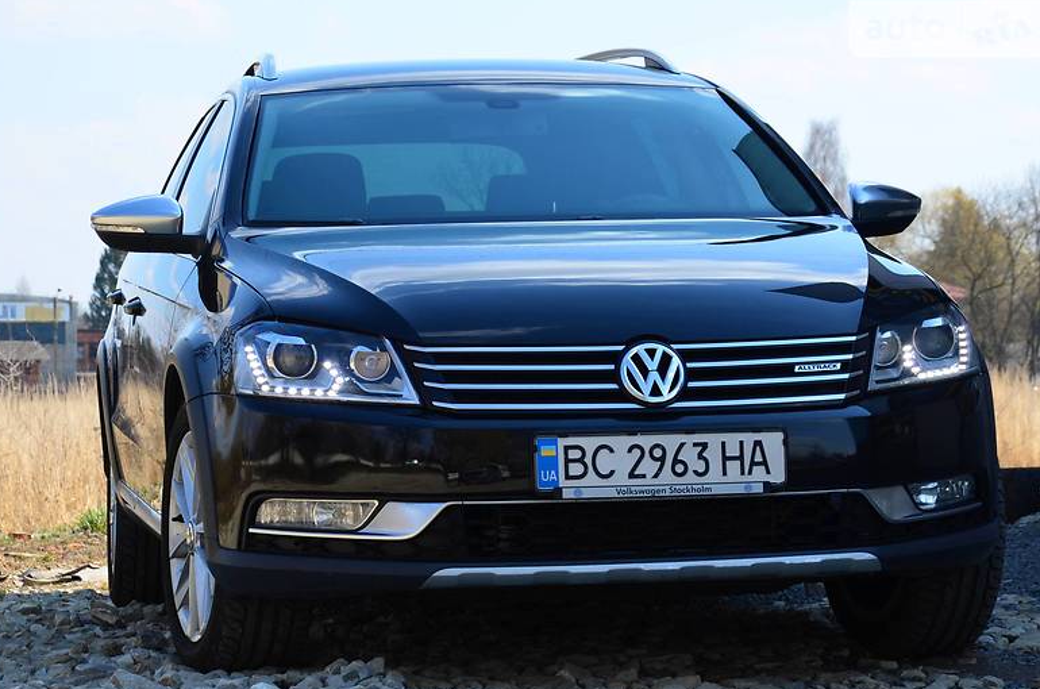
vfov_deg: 10.3
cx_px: 523
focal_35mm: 133
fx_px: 3820
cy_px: 342
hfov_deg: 15.5
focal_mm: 85
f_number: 11
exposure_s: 1/125
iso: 160
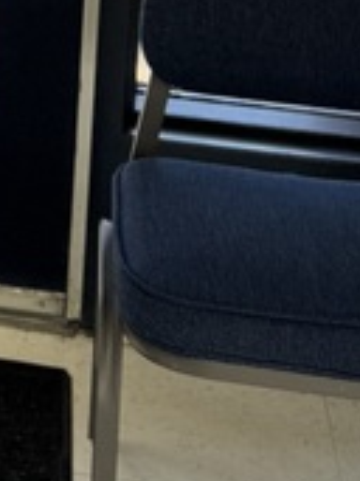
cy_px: -380
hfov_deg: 9.5
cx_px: -388
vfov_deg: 12.5
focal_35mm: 144
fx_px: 1999
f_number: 1.78
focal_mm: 6.76
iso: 80
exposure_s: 1/293
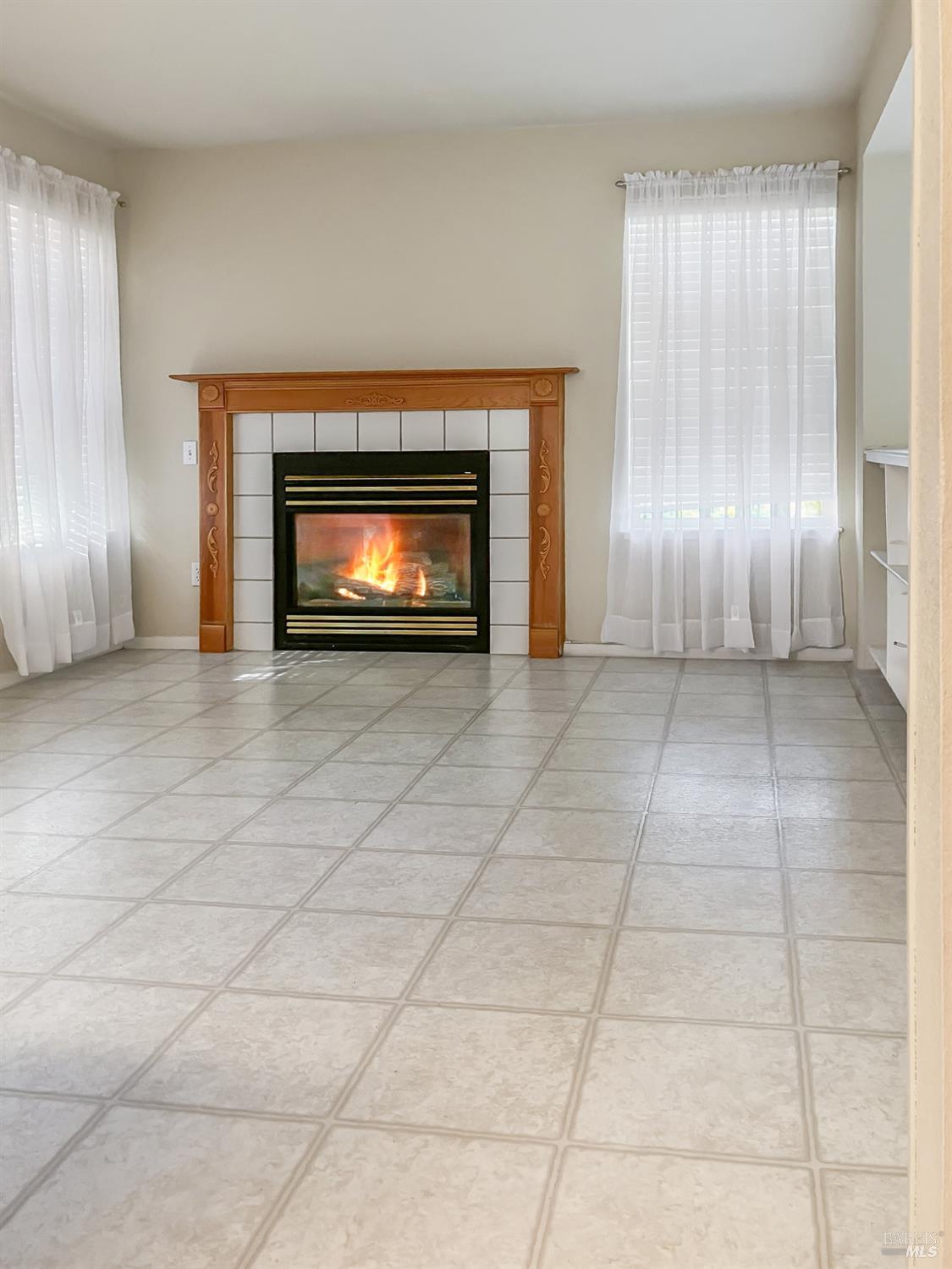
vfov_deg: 63.4
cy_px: 634
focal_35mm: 28
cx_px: 476
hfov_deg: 49.7
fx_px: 1027
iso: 160
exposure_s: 1/60
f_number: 1.8
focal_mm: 3.99
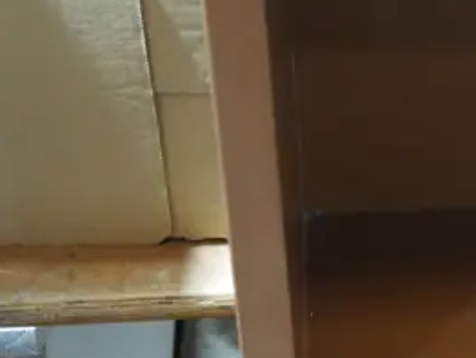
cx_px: 892
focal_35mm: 125
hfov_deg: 13.8
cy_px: 335
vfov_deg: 11.8
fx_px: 1720
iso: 1600
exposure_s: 1/60
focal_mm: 16
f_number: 3.6
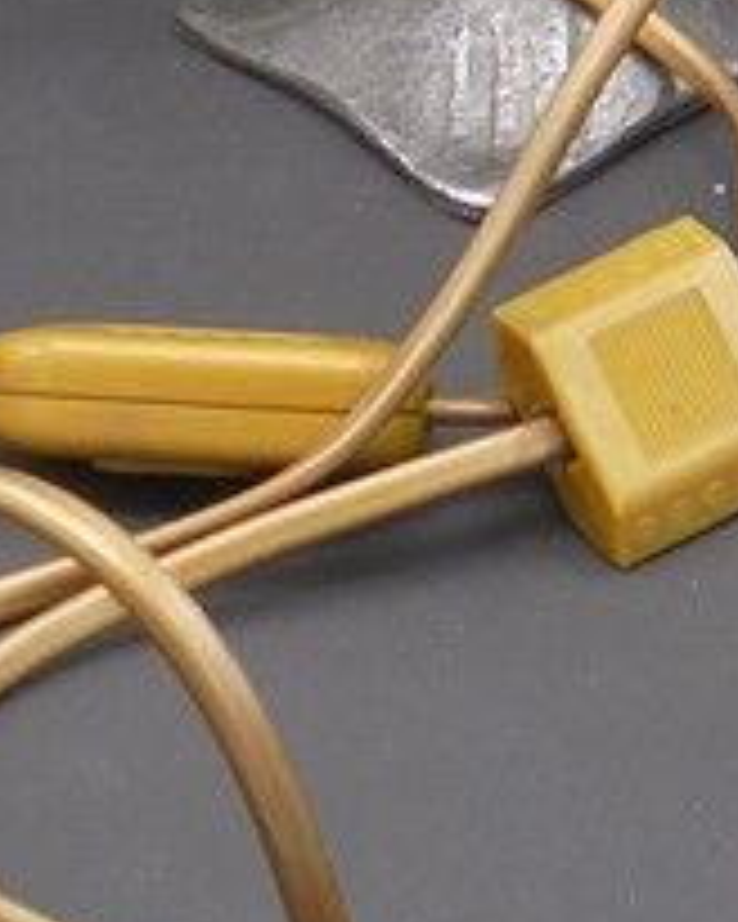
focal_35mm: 163
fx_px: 4450
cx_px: 614
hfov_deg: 9.5
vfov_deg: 10.9
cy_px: -814
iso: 100
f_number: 4.2
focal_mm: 6.9
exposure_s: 1/40
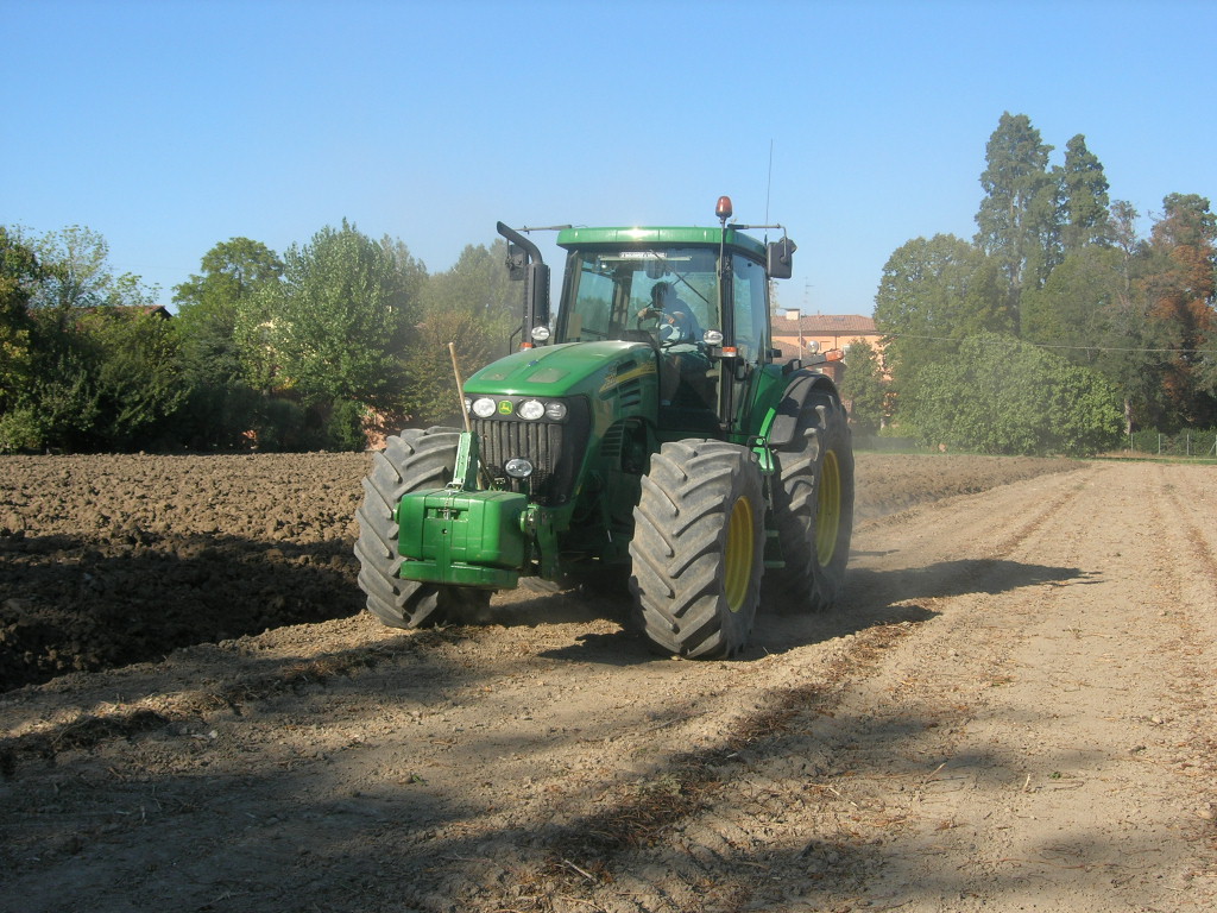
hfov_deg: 45.8
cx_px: 608
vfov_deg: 35.1
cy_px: 456
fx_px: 1441
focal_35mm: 41
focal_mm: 8.5
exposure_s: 1/363
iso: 64
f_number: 4.9
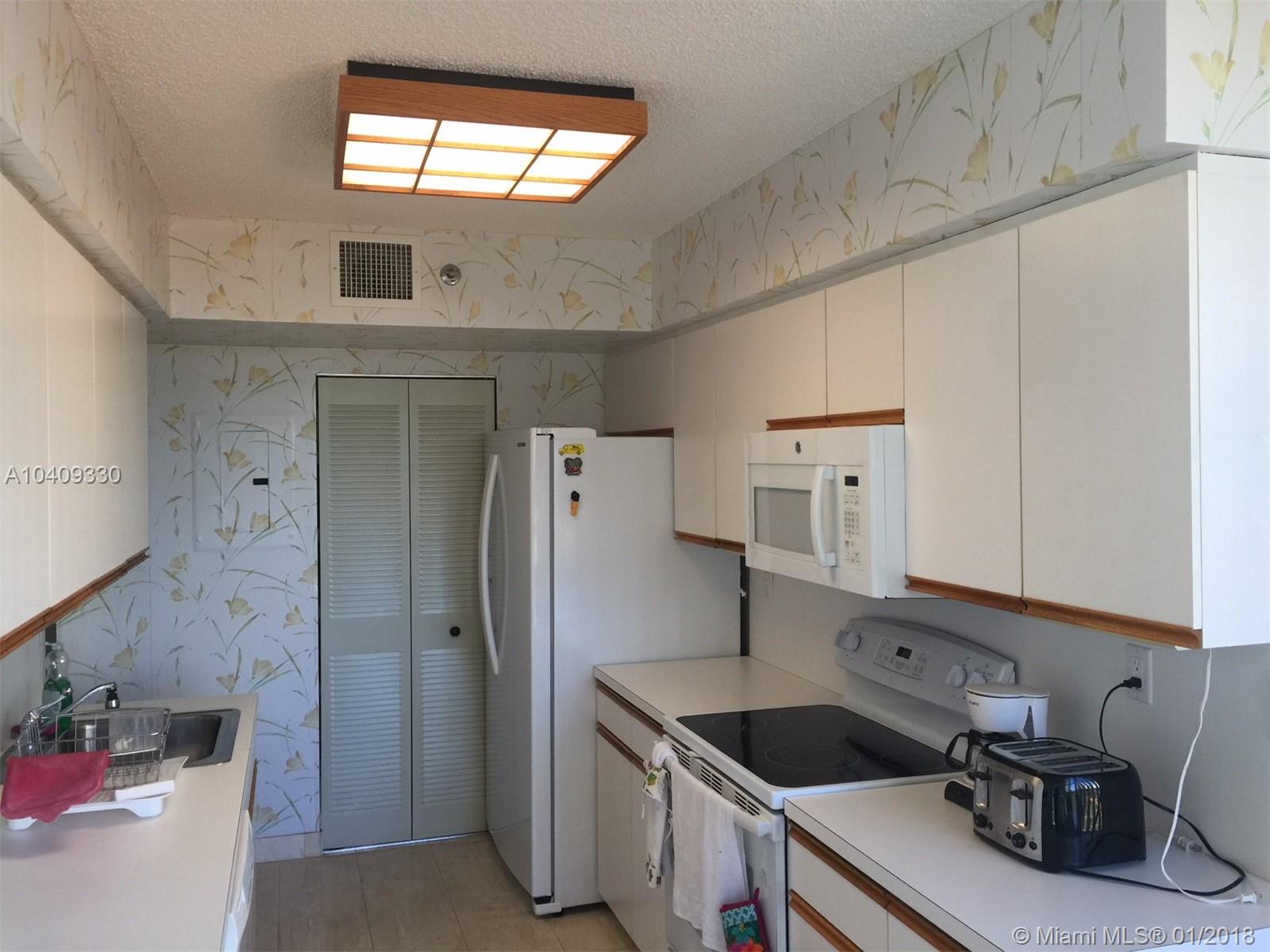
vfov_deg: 48.2
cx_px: 635
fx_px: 1064
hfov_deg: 61.7
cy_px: 476
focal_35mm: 29
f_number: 2.2
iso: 32
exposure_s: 1/30
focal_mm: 4.15
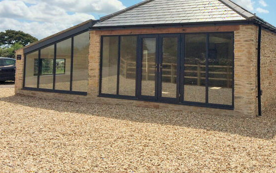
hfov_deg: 49.9
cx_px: 174
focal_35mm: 39
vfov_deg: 32.2
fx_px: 293
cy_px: 46
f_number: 2.2
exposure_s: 1/5882
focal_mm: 4.15
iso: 32
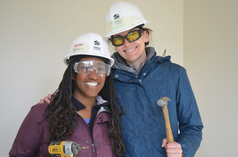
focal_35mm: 63
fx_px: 416
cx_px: 119
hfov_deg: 32.0
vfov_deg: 21.5
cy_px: 78
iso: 400
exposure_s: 1/80
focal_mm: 42
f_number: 5.3
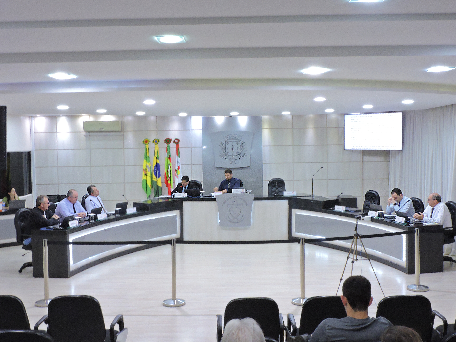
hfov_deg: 46.8
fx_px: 527
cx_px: 228
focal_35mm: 40
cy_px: 171
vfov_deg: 36.0
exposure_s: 1/13
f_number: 6.6
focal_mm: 7.1
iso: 800
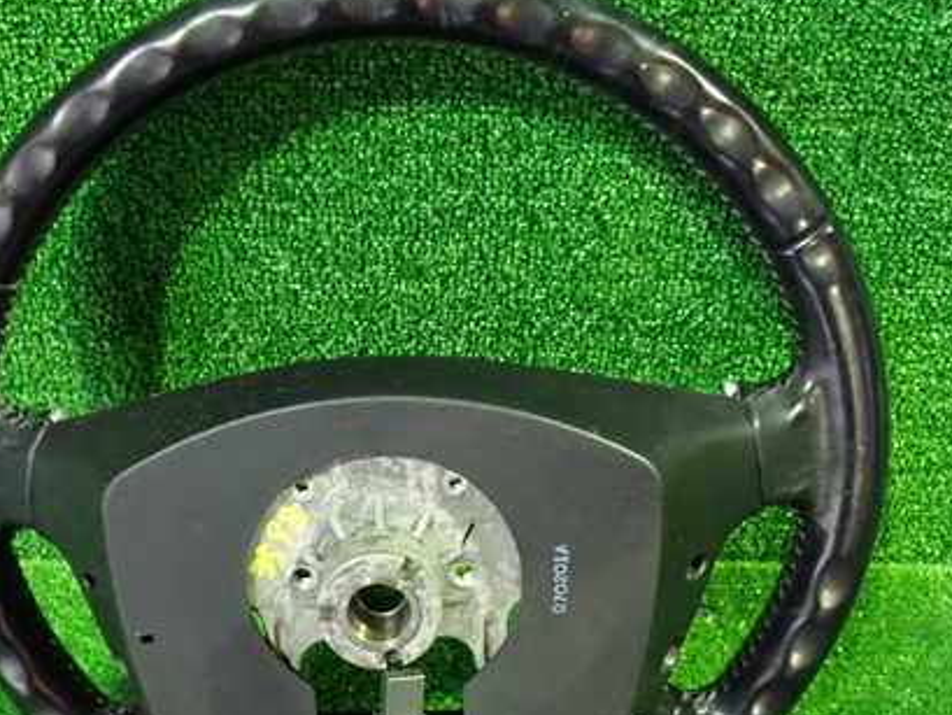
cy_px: 433
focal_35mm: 44
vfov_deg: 32.8
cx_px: 361
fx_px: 1210
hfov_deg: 42.6
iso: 800
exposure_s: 1/20
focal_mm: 5.4
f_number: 2.3
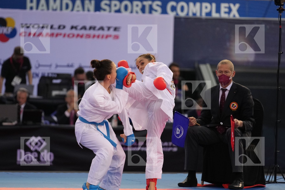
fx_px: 2375
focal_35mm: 300
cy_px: 95
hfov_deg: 6.9
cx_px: 142
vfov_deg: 4.6
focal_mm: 200
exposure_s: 1/1000
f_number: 2.8
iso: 2000
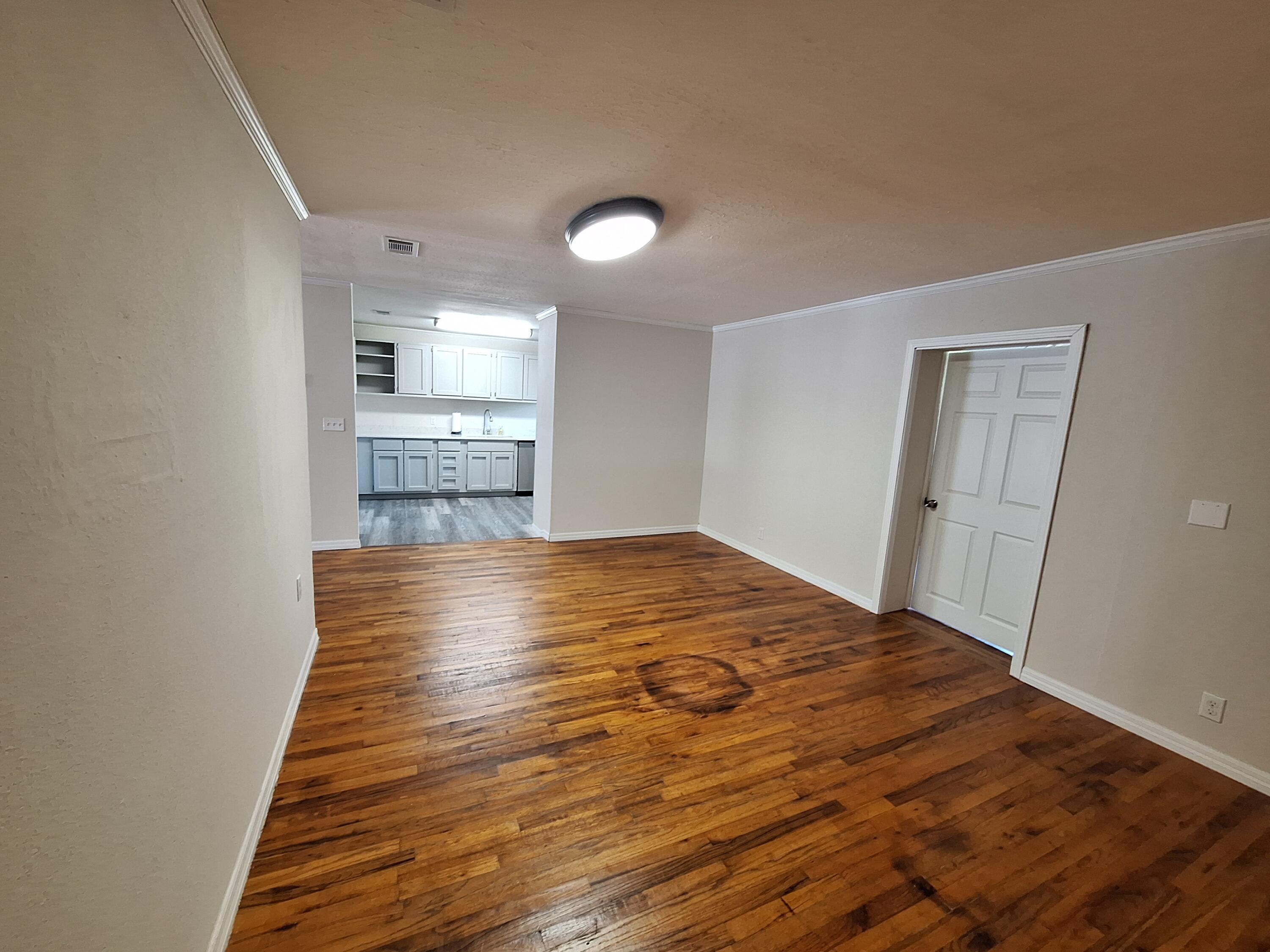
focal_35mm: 13
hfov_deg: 106.2
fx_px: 477
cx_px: 635
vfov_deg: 89.9
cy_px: 476
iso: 160
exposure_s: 1/24
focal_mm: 1.74
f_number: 2.2
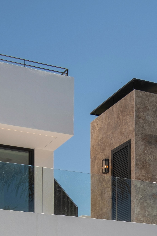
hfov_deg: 14.6
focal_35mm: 91
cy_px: 314
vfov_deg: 20.3
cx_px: 182
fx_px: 595
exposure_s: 1/240
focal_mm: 20.3
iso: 80
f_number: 7.1
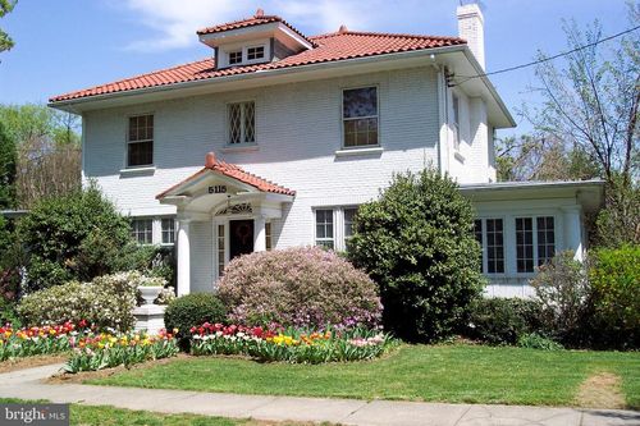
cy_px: 213
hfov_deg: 50.7
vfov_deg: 35.0
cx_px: 320
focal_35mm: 38
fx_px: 675
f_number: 4.8
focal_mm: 8
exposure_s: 1/500
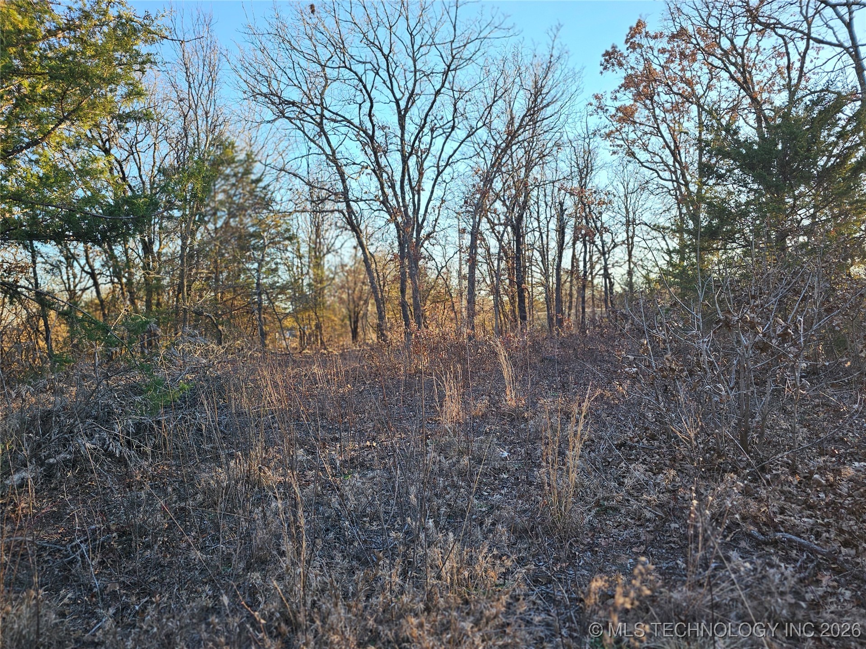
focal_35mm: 23
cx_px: 433
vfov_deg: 58.9
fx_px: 575
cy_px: 324
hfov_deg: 73.9
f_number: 1.7
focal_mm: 6.3
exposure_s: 1/120
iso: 12
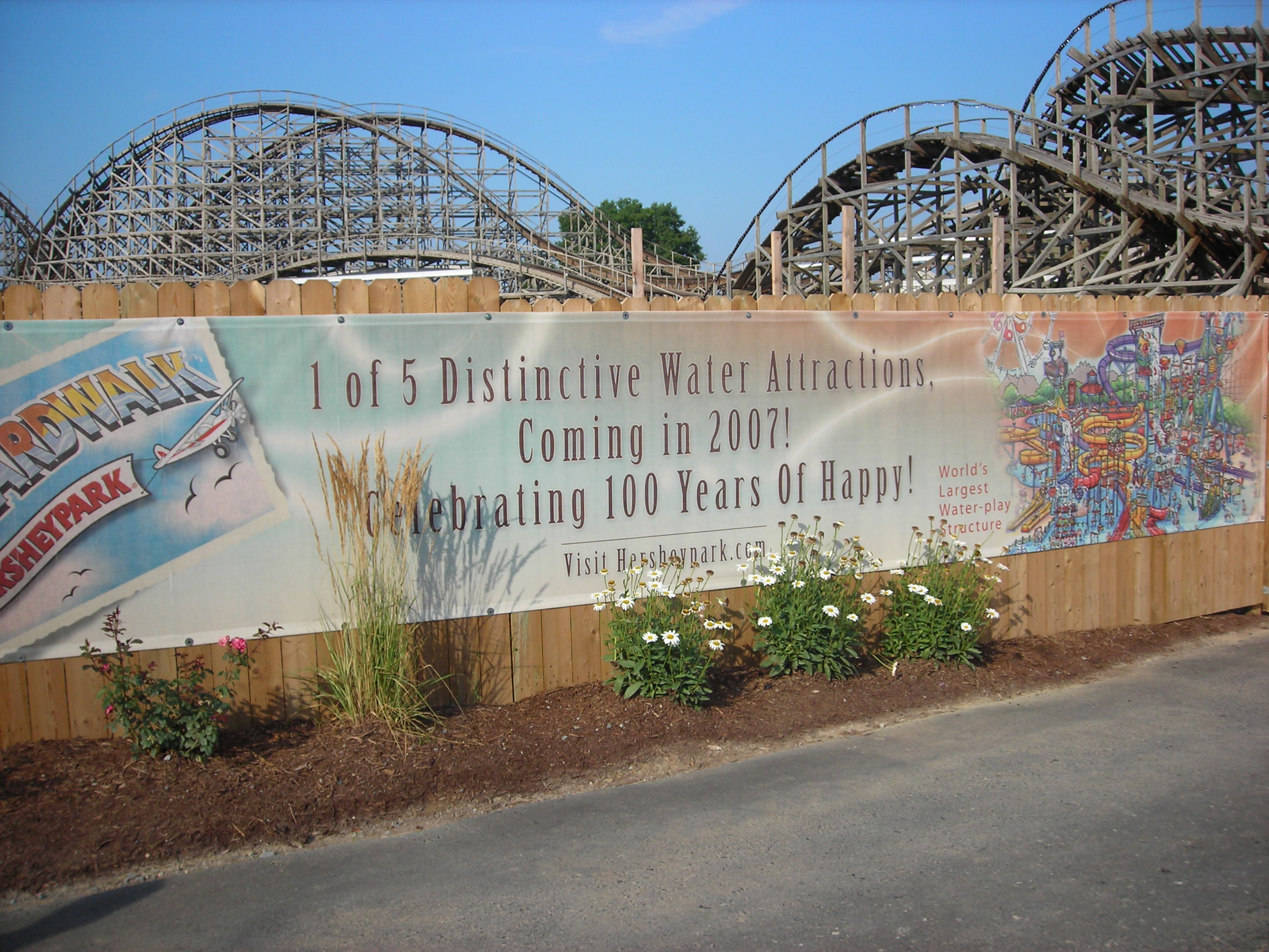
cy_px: 476
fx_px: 1393
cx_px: 634
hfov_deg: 49.0
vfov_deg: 37.7
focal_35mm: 38
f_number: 6.4
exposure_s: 1/183
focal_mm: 6.3
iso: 50
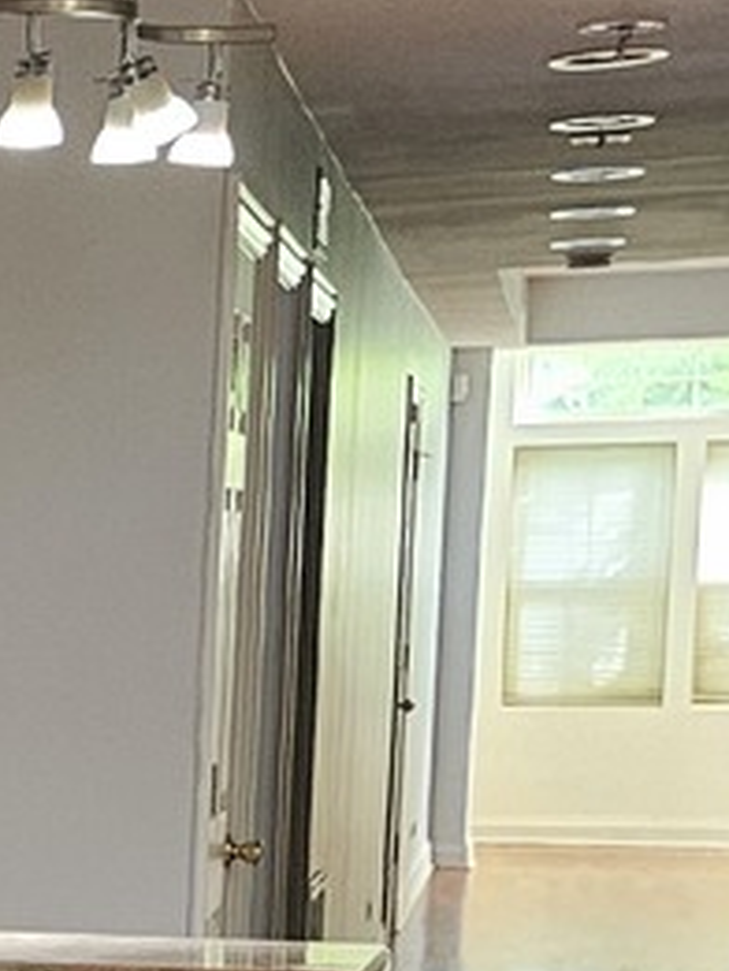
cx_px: -1733
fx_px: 3563
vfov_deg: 15.3
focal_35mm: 127
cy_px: 949
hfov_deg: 8.7
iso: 1000
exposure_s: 1/120
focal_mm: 6.3
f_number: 1.7
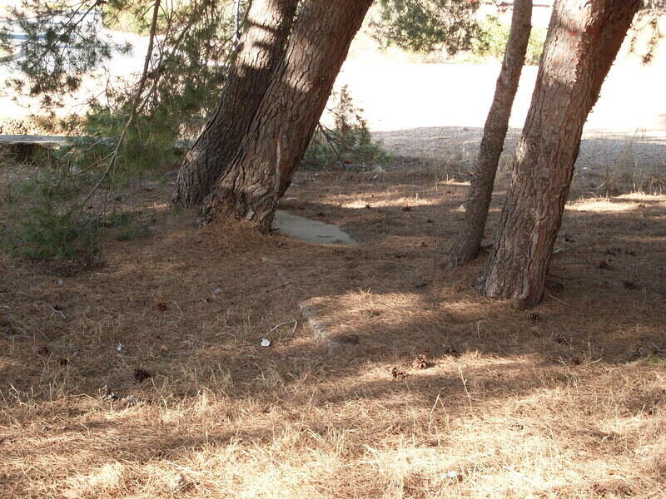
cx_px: 333
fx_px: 1558
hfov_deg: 24.1
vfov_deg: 18.2
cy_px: 250
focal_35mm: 81
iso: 100
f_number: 4
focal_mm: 13.5
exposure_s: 1/60
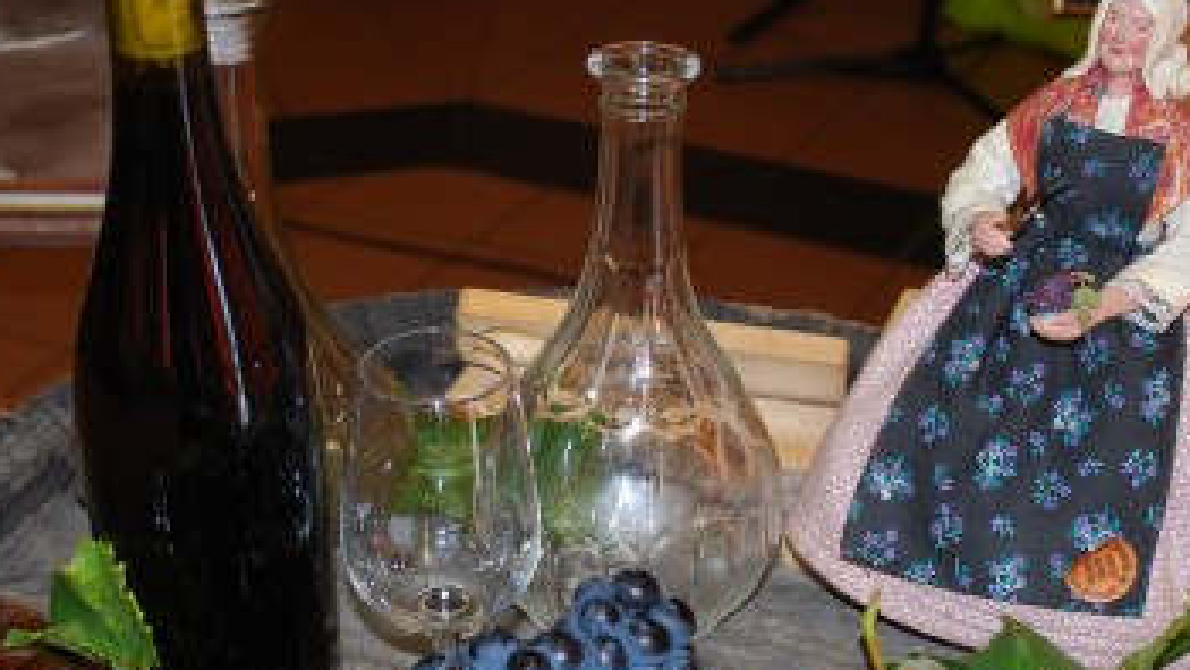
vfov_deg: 17.4
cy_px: 471
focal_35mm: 69
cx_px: 609
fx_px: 2178
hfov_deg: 30.6
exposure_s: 1/60
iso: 200
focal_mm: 24
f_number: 4.2
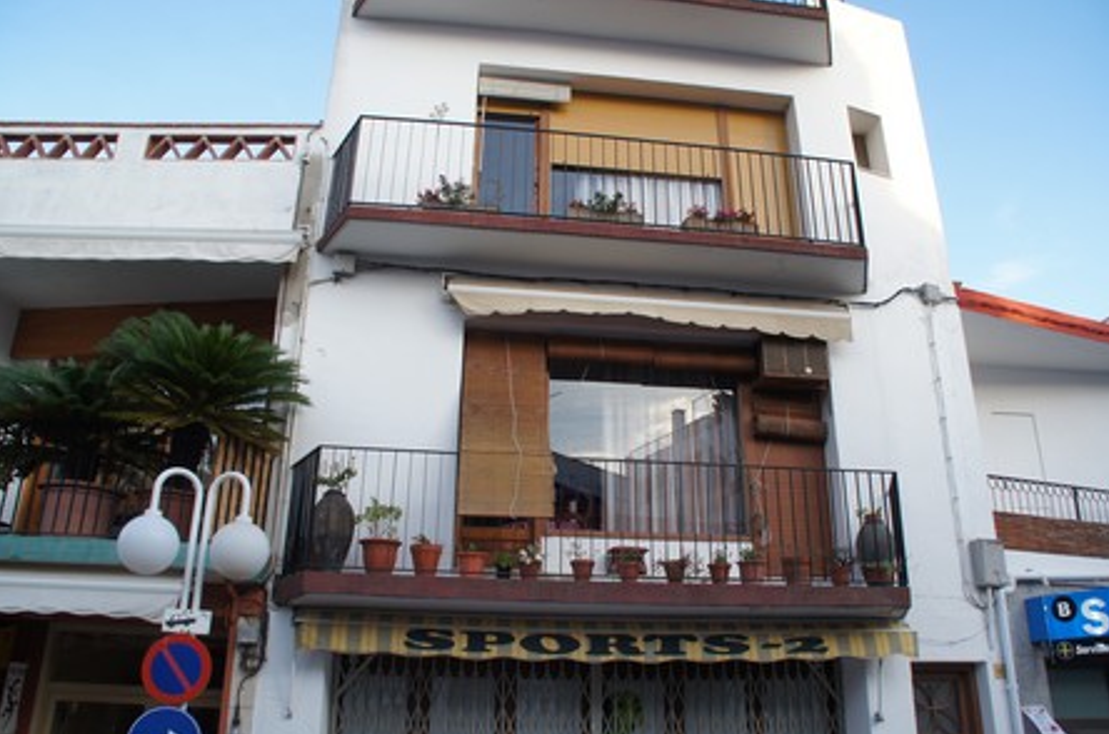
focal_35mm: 28
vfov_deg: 46.2
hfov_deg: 65.6
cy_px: 378
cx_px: 564
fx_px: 861
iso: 100
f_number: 5.6
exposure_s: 1/80
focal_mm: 18
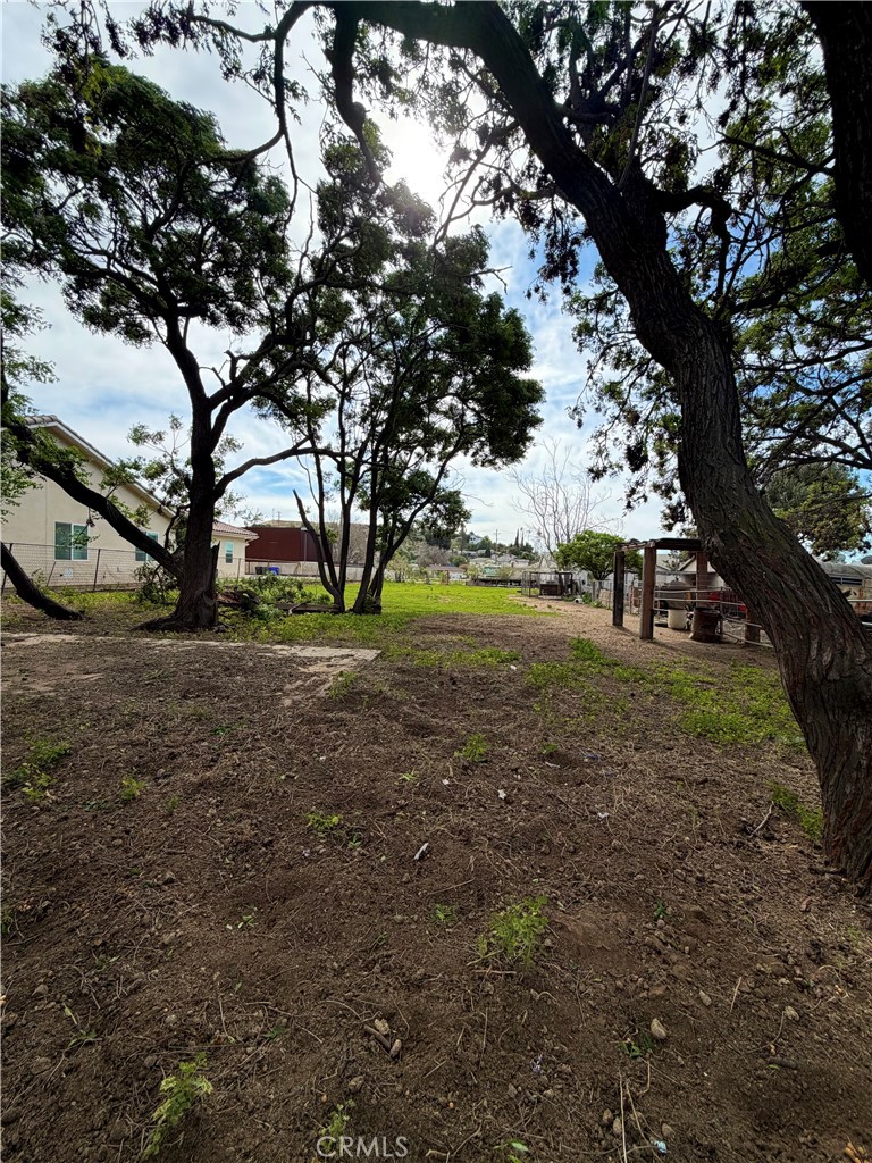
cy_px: 582
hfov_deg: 85.7
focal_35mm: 14
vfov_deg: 102.1
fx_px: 470
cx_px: 436
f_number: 2.2
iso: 40
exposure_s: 1/770
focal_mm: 2.22
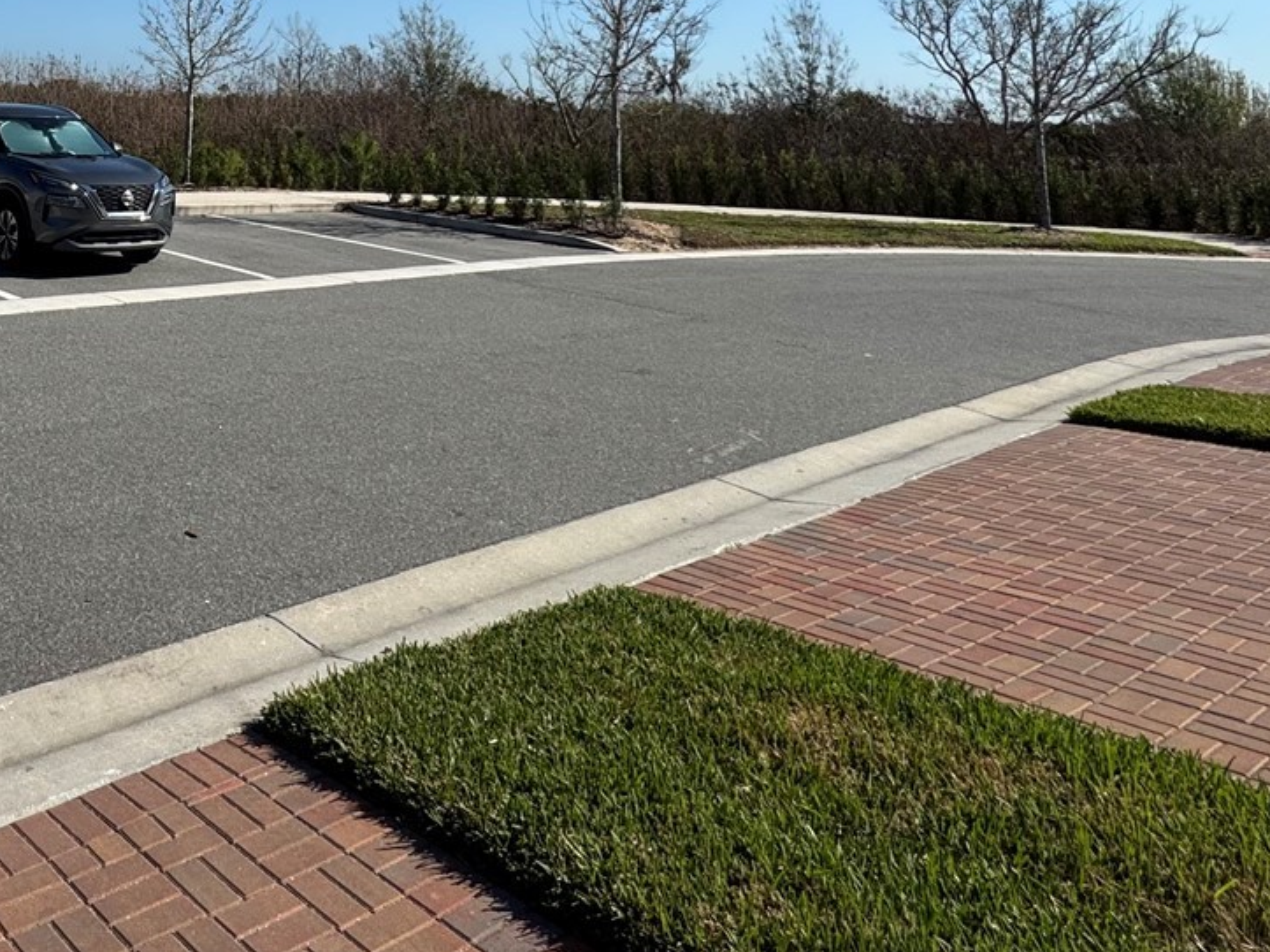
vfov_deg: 38.4
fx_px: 1137
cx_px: 160
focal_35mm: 31
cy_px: -70
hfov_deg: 52.3
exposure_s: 1/2415
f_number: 2.2
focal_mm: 2.22
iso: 40
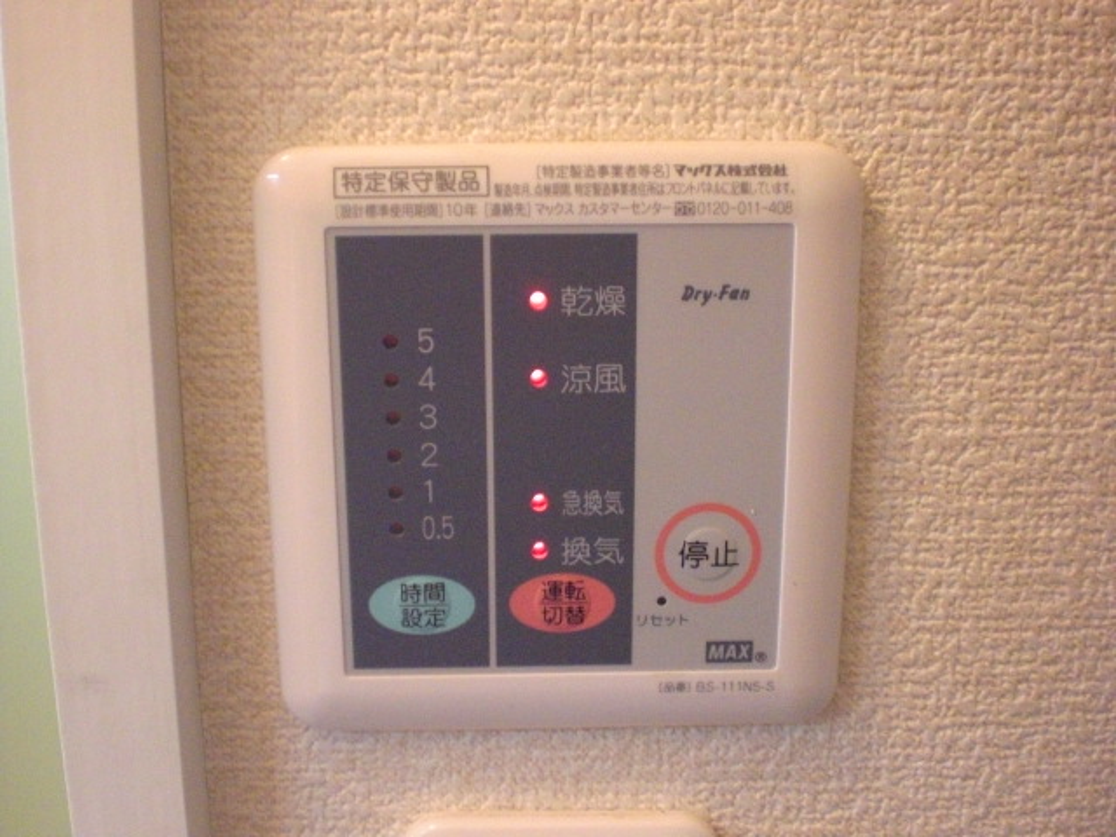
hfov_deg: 49.0
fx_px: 1225
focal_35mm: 38
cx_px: 558
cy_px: 418
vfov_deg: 37.7
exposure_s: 1/30
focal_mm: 6.3
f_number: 3.1
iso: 800
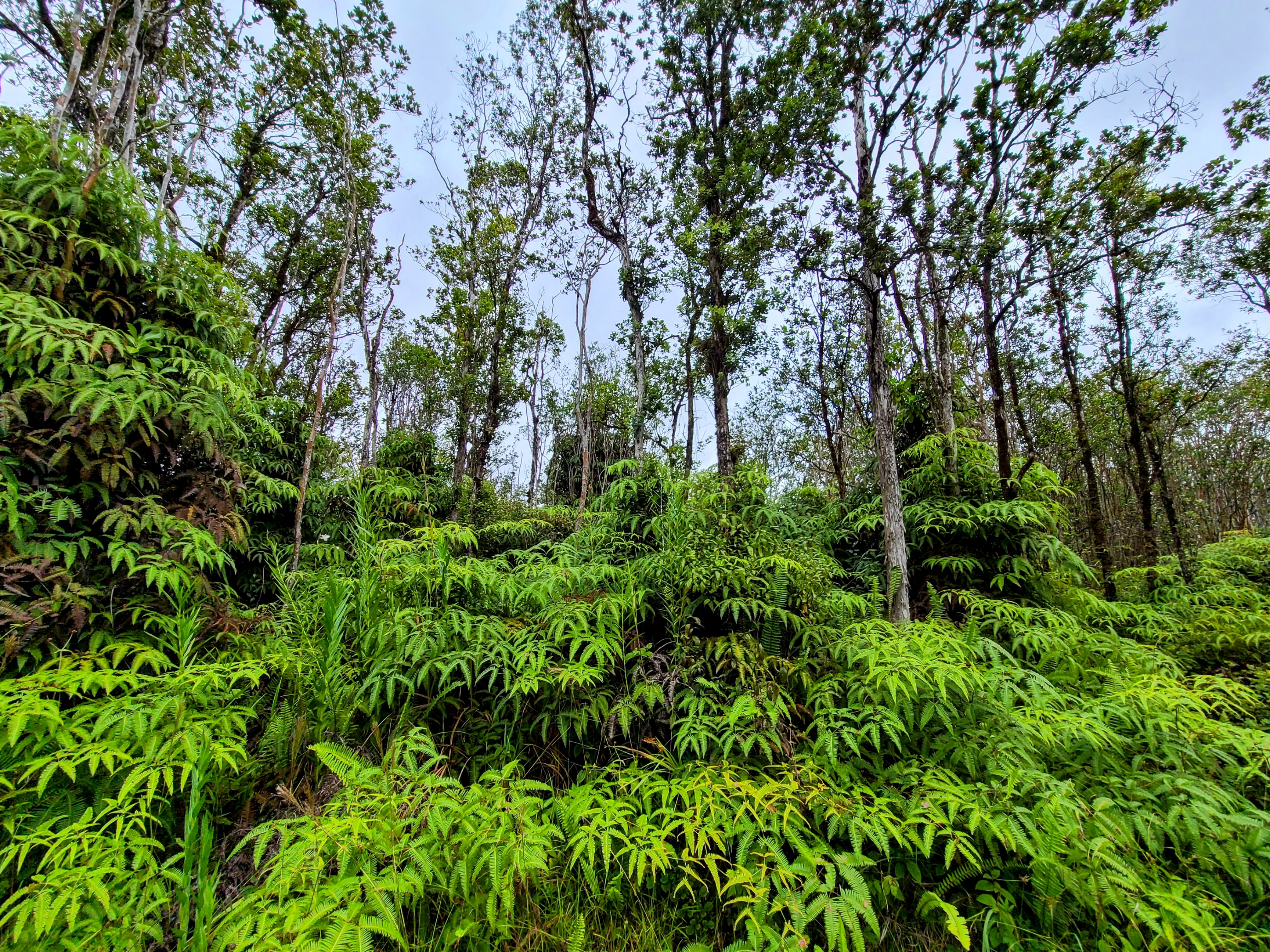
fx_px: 477
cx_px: 635
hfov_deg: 106.2
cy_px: 476
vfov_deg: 89.9
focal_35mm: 13
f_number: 2.2
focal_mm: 2.2
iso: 50
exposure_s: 1/857
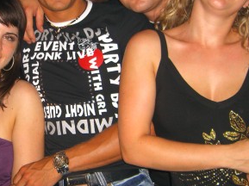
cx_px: 59
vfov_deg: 18.6
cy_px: 90
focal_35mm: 79
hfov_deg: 24.4
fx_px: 568
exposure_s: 1/60
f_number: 2.8
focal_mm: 7.9
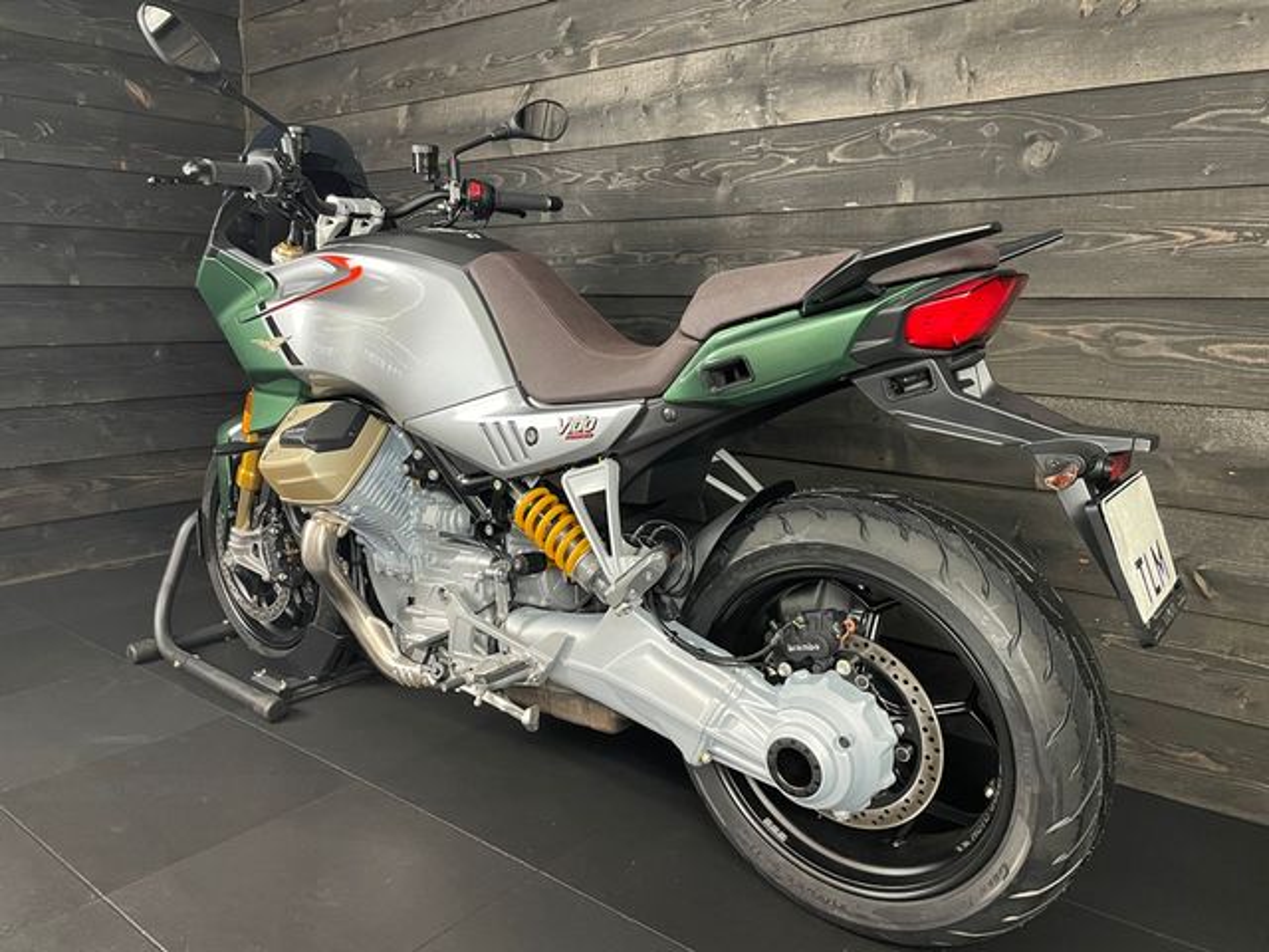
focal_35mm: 26
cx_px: 634
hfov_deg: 67.3
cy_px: 476
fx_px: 953
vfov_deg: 53.1
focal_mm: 4.2
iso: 400
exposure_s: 1/33
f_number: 1.6
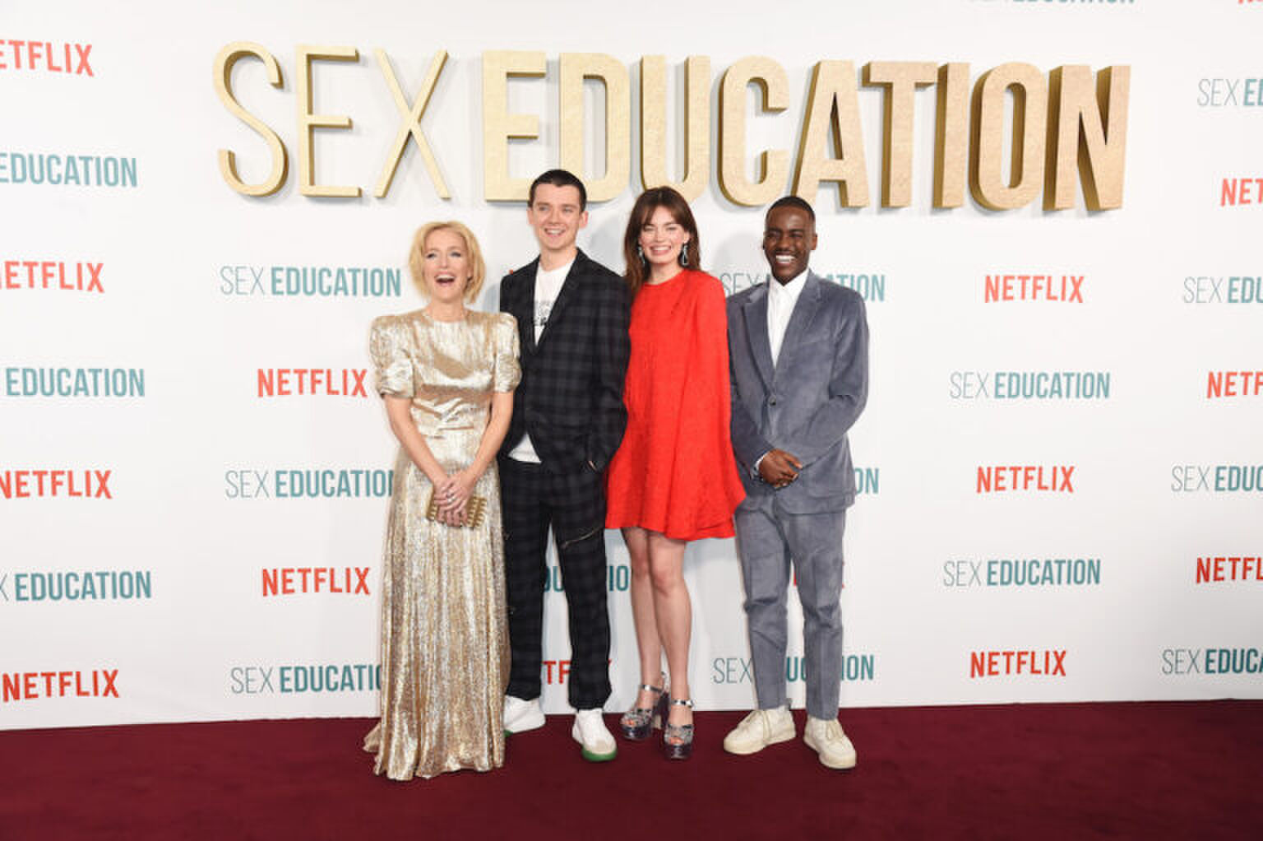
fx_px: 1192
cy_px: 420
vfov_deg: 38.8
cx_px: 632
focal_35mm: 34
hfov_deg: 55.8
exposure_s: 1/160
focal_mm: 34
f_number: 8
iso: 1600
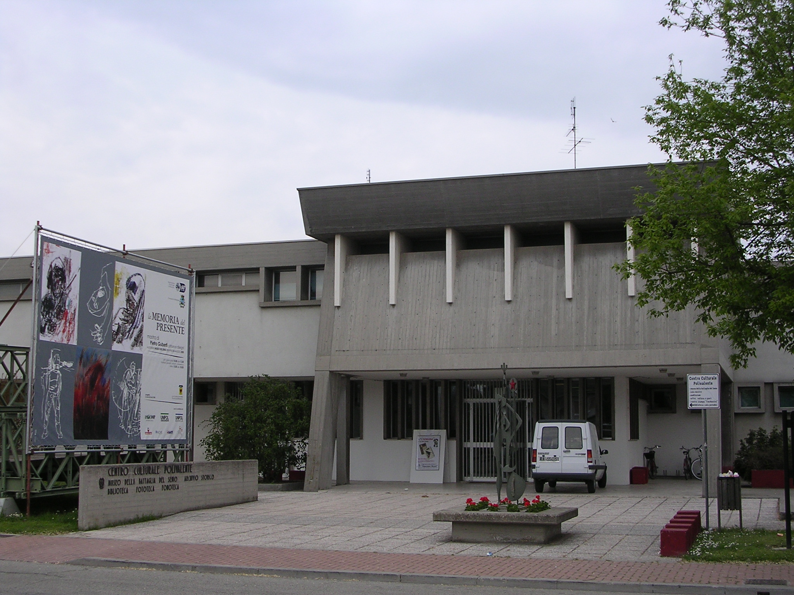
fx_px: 1124
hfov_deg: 38.9
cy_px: 298
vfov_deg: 29.7
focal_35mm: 49
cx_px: 397
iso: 100
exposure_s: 1/511
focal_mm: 7.5
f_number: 3.1
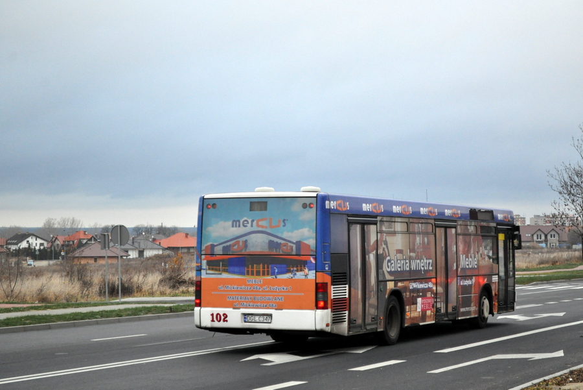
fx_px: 1337
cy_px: 195
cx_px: 292
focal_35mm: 82
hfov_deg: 24.6
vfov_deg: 16.6
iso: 1600
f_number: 5.6
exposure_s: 1/500
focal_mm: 55
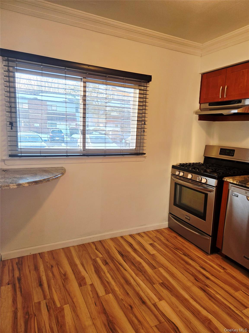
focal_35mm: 23
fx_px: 221
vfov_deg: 73.9
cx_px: 124
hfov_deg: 58.9
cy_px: 166
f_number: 1.8
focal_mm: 5.4
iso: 80
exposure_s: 1/120
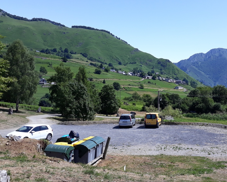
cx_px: 147
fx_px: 249
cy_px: 90
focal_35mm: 37
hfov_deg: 48.4
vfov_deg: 40.1
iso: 40
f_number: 1.7
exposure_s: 1/1605
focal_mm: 3.71
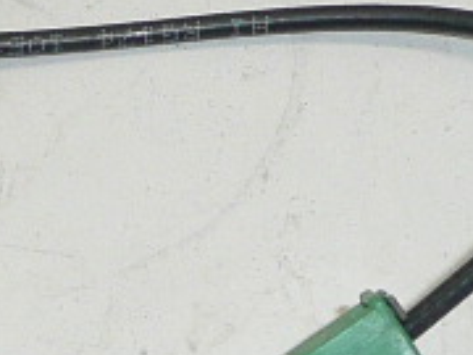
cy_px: 347
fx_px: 2719
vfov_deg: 7.4
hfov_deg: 9.8
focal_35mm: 199
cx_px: -63
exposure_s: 1/160
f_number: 3.3
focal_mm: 4.6
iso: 100
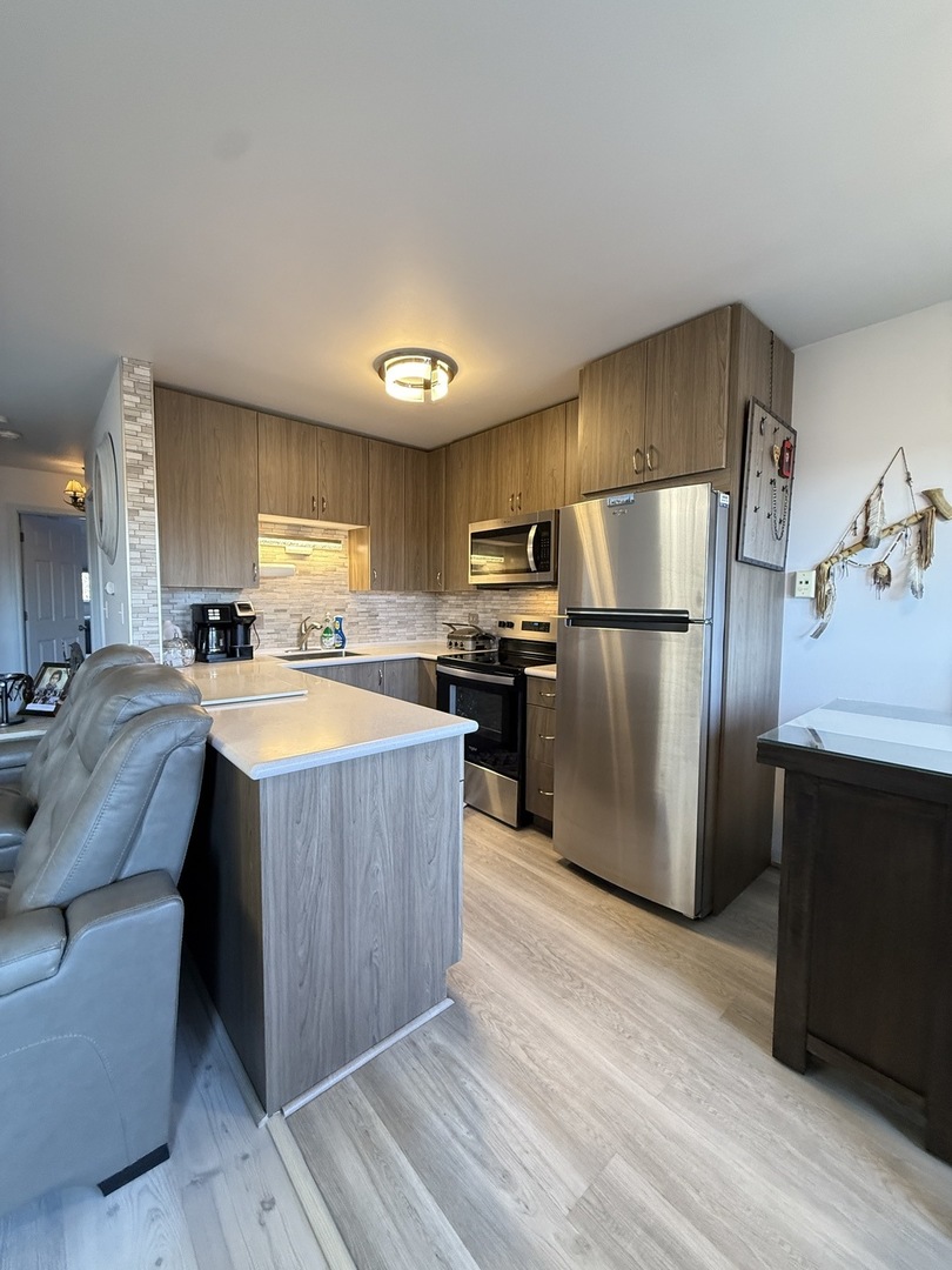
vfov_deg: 102.1
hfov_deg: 85.7
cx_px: 476
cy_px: 635
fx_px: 513
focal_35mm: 14
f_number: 2.2
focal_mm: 2.22
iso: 400
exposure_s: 1/120
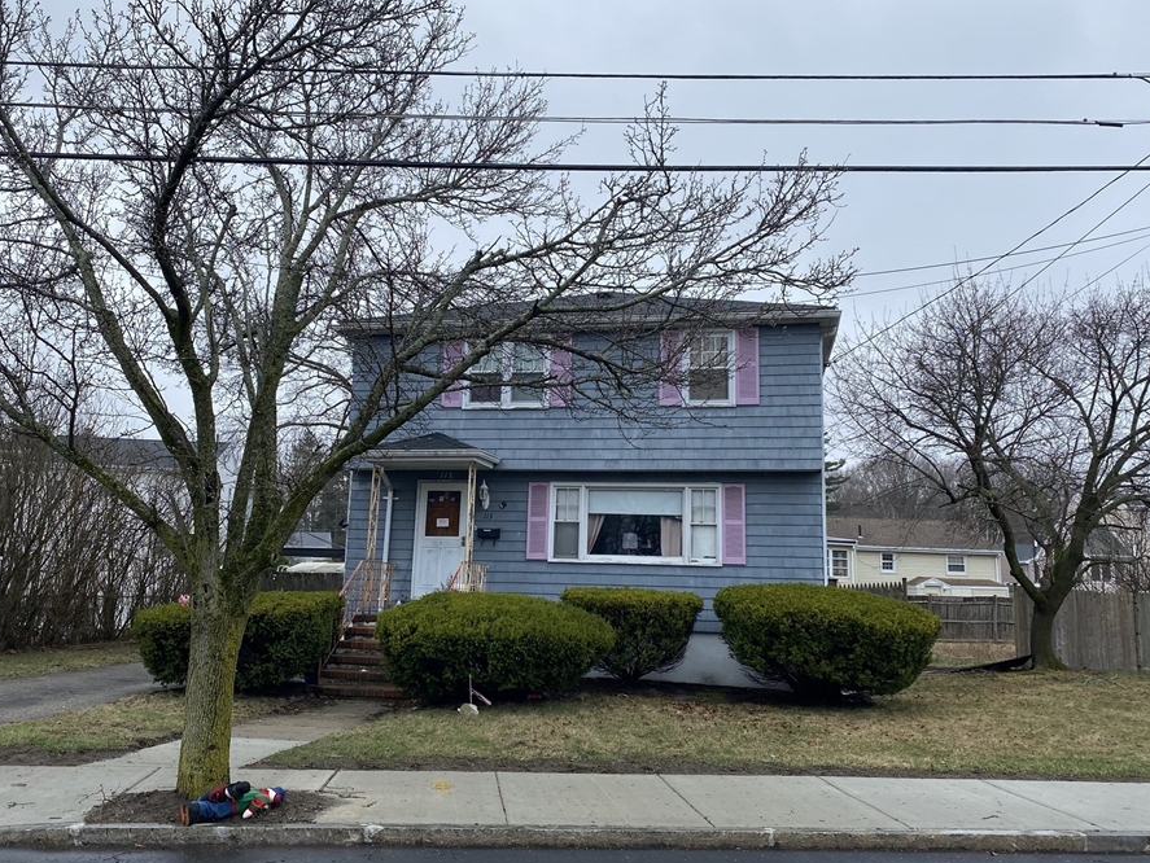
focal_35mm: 30
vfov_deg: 46.8
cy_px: 415
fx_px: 997
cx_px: 560
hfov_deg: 59.9
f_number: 1.8
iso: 32
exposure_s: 1/919
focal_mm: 4.25
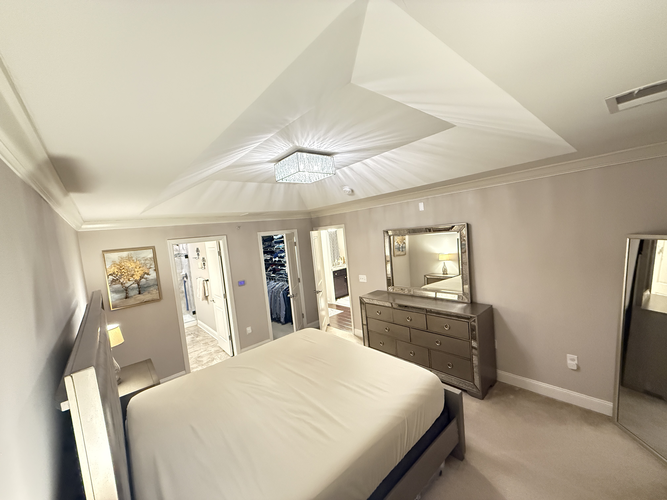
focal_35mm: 14
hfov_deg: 102.1
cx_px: 334
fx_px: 270
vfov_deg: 85.7
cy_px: 250
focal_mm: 2.22
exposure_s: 1/40
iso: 1000
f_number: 2.2
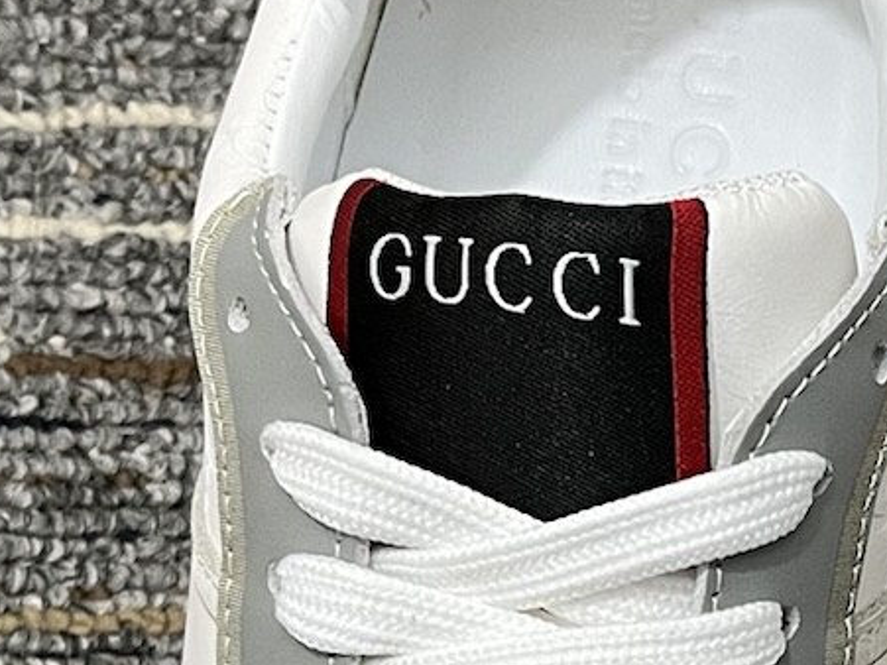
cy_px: 824
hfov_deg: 16.2
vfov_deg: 12.2
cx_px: 979
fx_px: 3023
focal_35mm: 118
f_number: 1.6
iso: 125
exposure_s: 1/83
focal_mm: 5.1
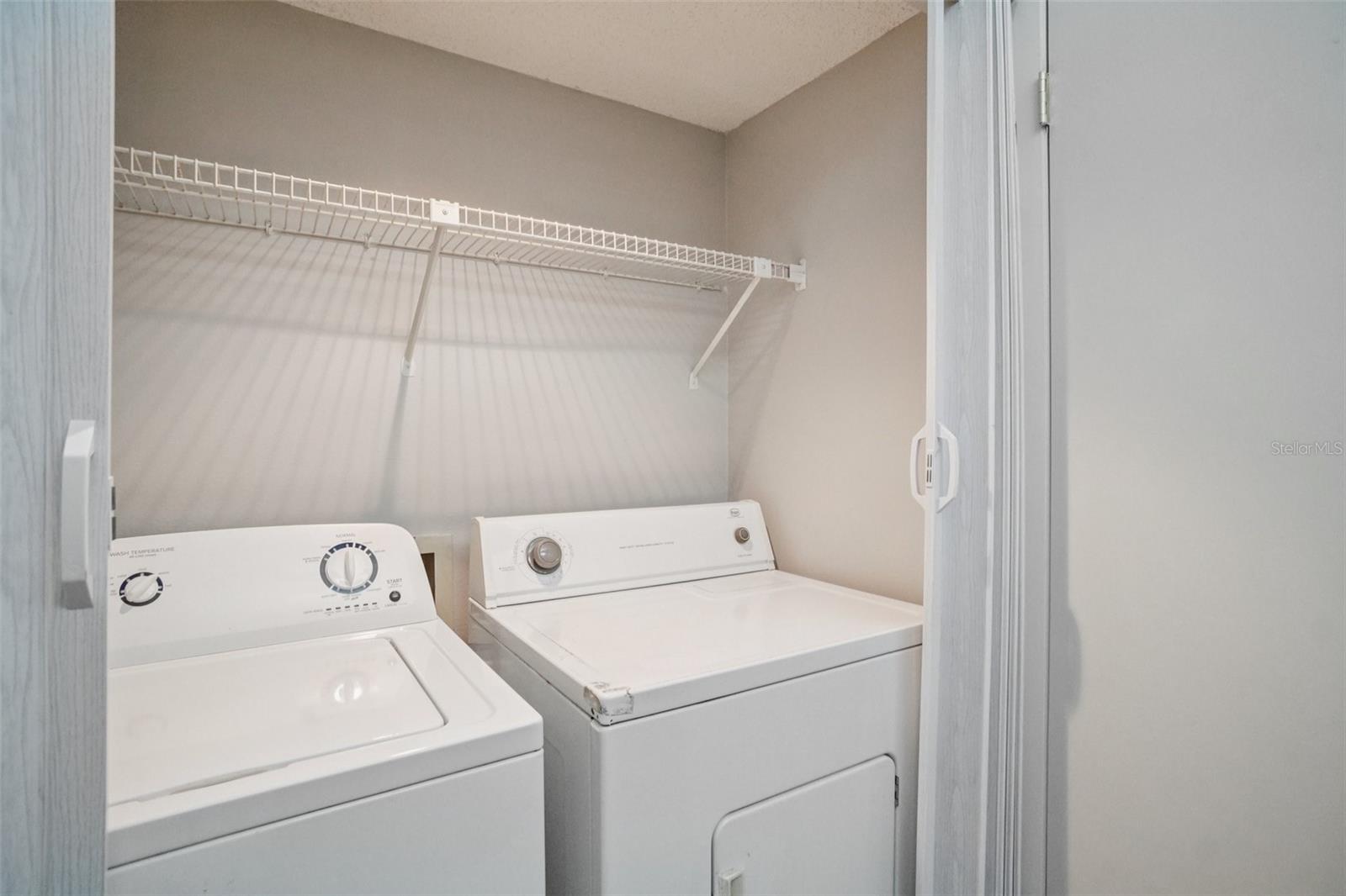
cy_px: 448
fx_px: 617
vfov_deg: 72.0
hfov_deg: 95.0
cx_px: 673
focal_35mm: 16
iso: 1600
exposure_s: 1/30
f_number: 8
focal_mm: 11
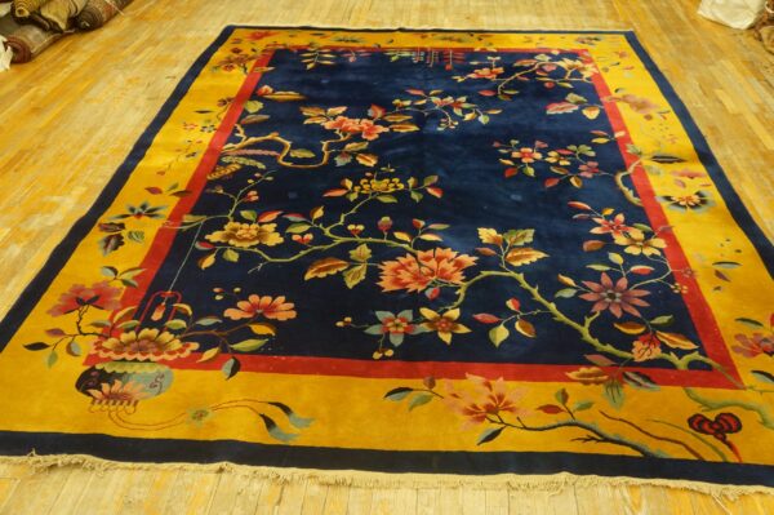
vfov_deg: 41.6
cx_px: 387
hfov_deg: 59.5
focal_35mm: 32
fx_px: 677
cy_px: 258
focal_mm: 21
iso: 1600
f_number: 4
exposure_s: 1/60
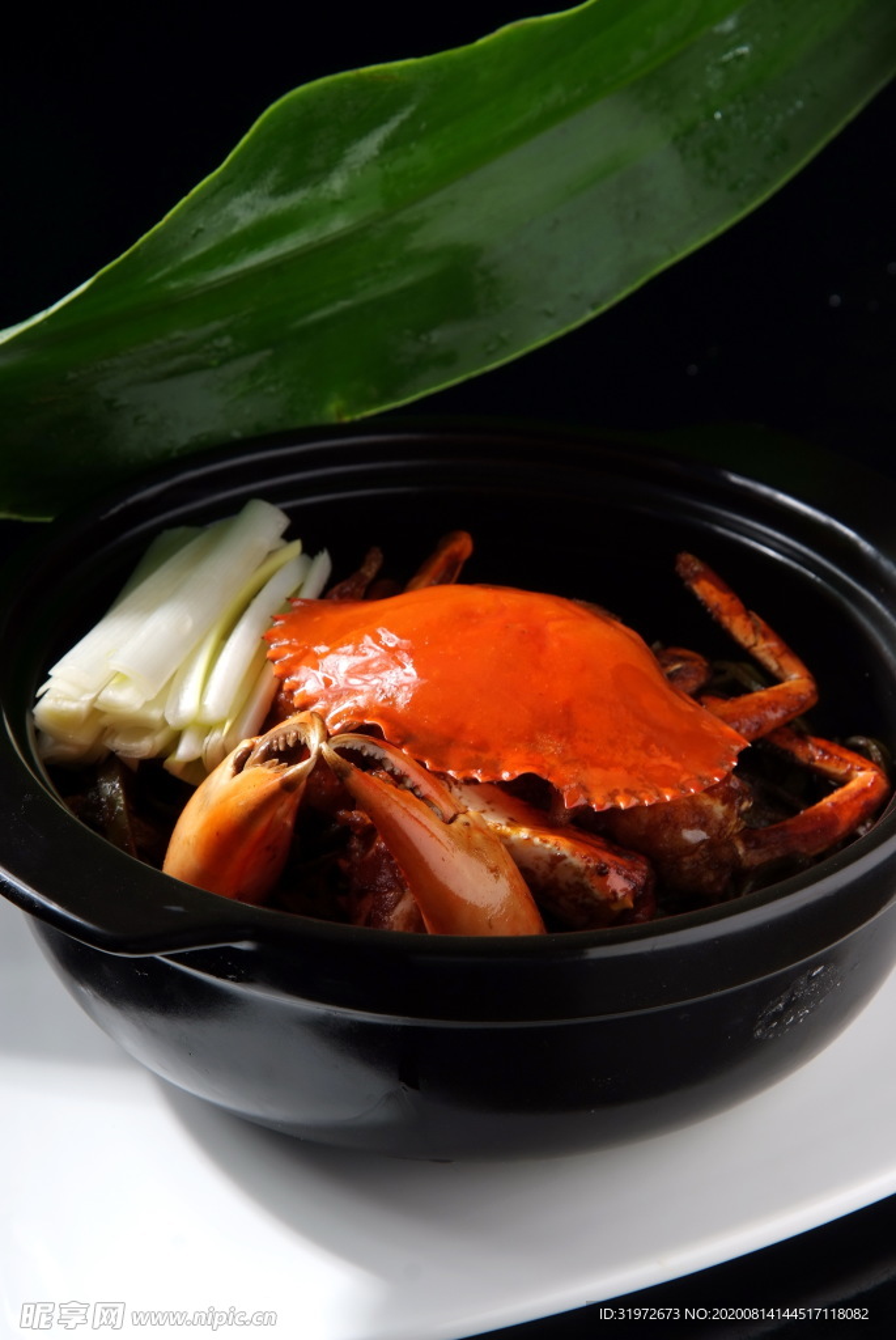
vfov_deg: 19.4
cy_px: 670
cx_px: 448
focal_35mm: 105
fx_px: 3910
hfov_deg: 13.1
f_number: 10
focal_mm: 70
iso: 100
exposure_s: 1/200
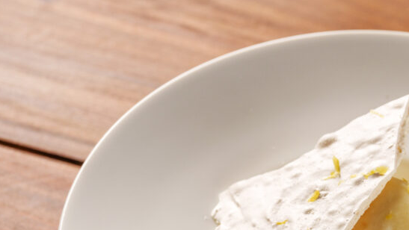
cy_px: 254
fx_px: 1063
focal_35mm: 98
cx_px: 362
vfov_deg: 12.2
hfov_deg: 21.3
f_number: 5.6
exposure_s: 1/200
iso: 200
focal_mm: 50
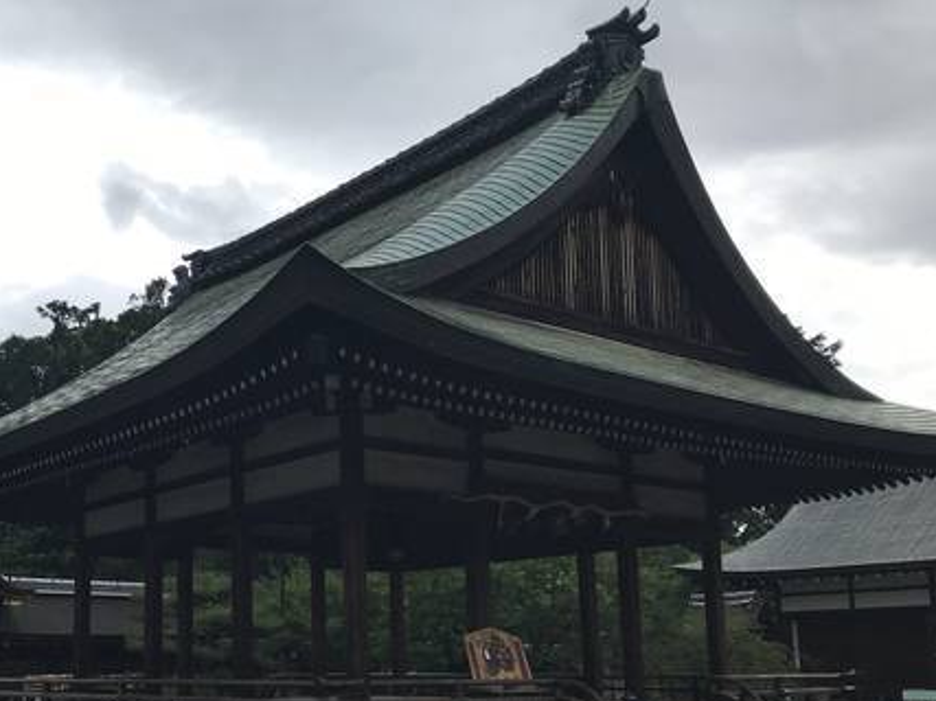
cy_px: 521
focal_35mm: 42
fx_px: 1135
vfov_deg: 33.7
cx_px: 241
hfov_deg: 43.5
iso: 20
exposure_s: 1/1953
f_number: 1.8
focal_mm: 3.99
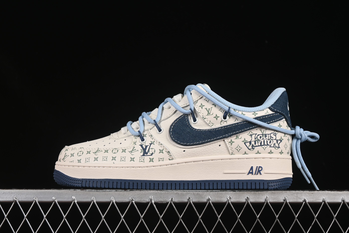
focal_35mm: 75
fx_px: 727
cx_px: 174
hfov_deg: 27.0
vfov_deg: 18.2
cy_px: 116
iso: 160
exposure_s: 1/80
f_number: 8
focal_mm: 50
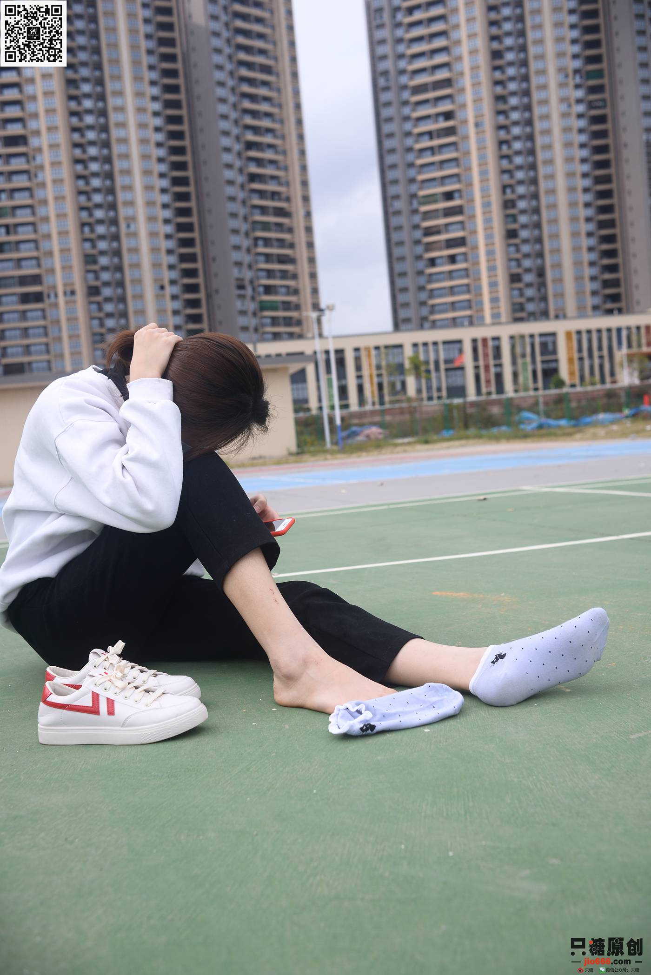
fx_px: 948
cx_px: 326
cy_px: 488
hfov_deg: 37.9
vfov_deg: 54.4
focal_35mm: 35
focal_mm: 35
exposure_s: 1/400
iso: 125
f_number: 5.6
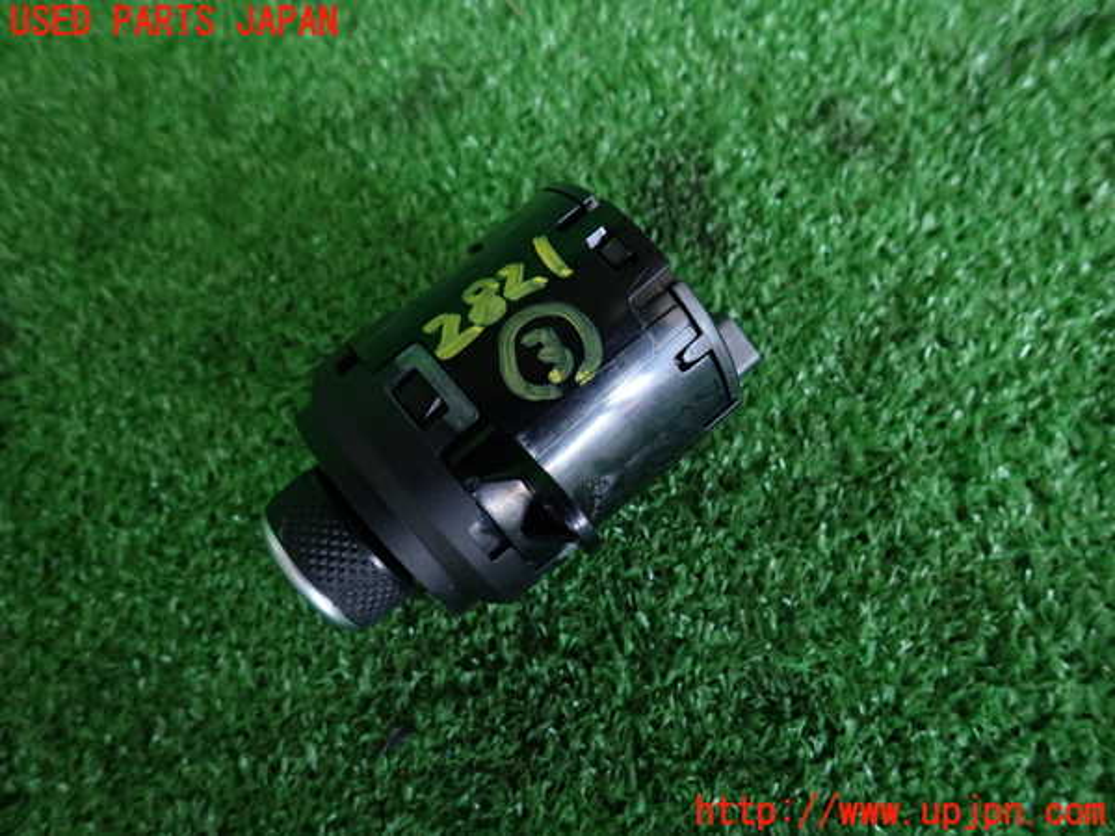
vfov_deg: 54.9
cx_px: 558
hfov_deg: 69.4
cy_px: 418
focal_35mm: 25
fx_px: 805
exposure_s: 1/30
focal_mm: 4.5
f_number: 2
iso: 200
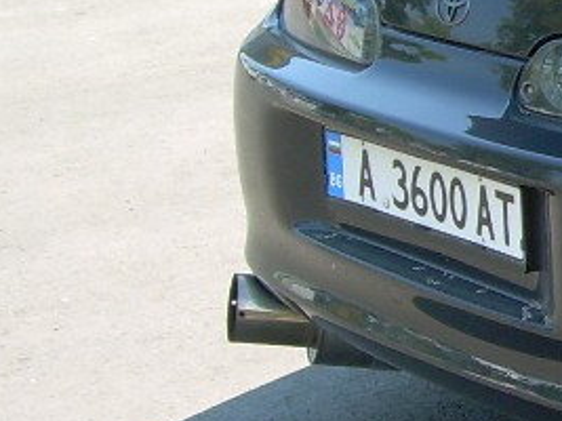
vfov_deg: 10.1
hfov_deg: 12.5
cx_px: 970
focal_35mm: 146
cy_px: 78
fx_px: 2369
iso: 50
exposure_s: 1/210
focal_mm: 6.3
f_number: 2.8
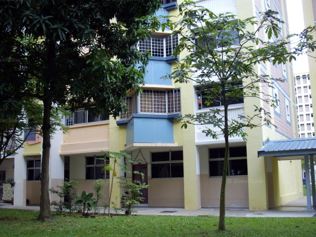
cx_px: 151
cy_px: 121
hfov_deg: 47.9
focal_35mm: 39
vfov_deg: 36.8
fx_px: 356
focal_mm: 6.2
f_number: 2.8
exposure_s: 1/125
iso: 81
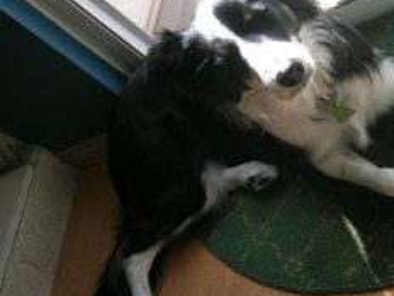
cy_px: 134
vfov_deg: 19.4
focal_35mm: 76
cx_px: 258
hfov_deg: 25.5
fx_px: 865
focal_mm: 6.7
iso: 50
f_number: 3
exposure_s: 1/122
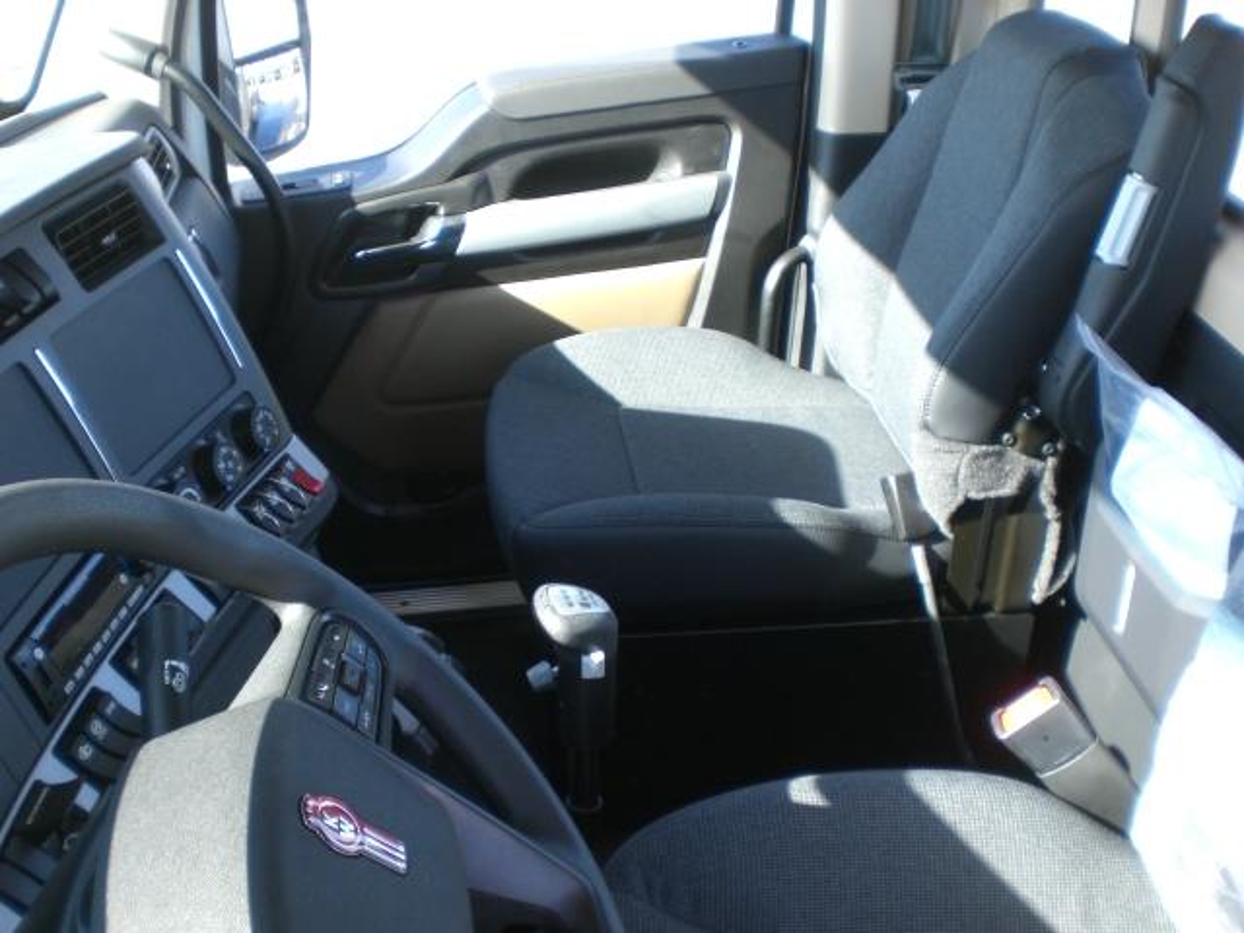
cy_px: 466
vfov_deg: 37.7
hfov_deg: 49.0
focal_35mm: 38
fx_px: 1366
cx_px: 622
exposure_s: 1/100
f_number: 3.1
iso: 100
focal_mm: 6.3
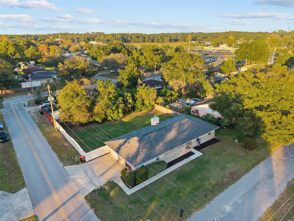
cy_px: 110
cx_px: 147
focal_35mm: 24
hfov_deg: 71.6
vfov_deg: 56.8
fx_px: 204
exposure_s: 1/1000
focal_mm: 8.67
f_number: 1.8
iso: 410
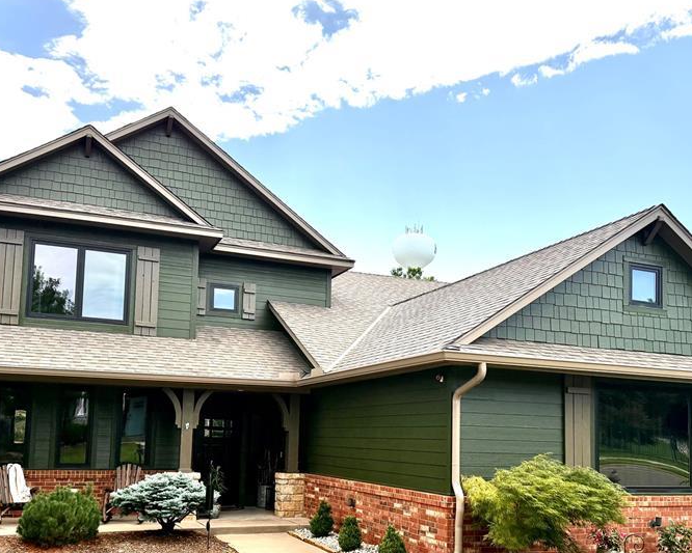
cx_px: 355
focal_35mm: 36
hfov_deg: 50.3
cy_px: 370
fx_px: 737
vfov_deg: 40.6
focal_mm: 6.76
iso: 100
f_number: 1.78
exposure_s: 1/5319
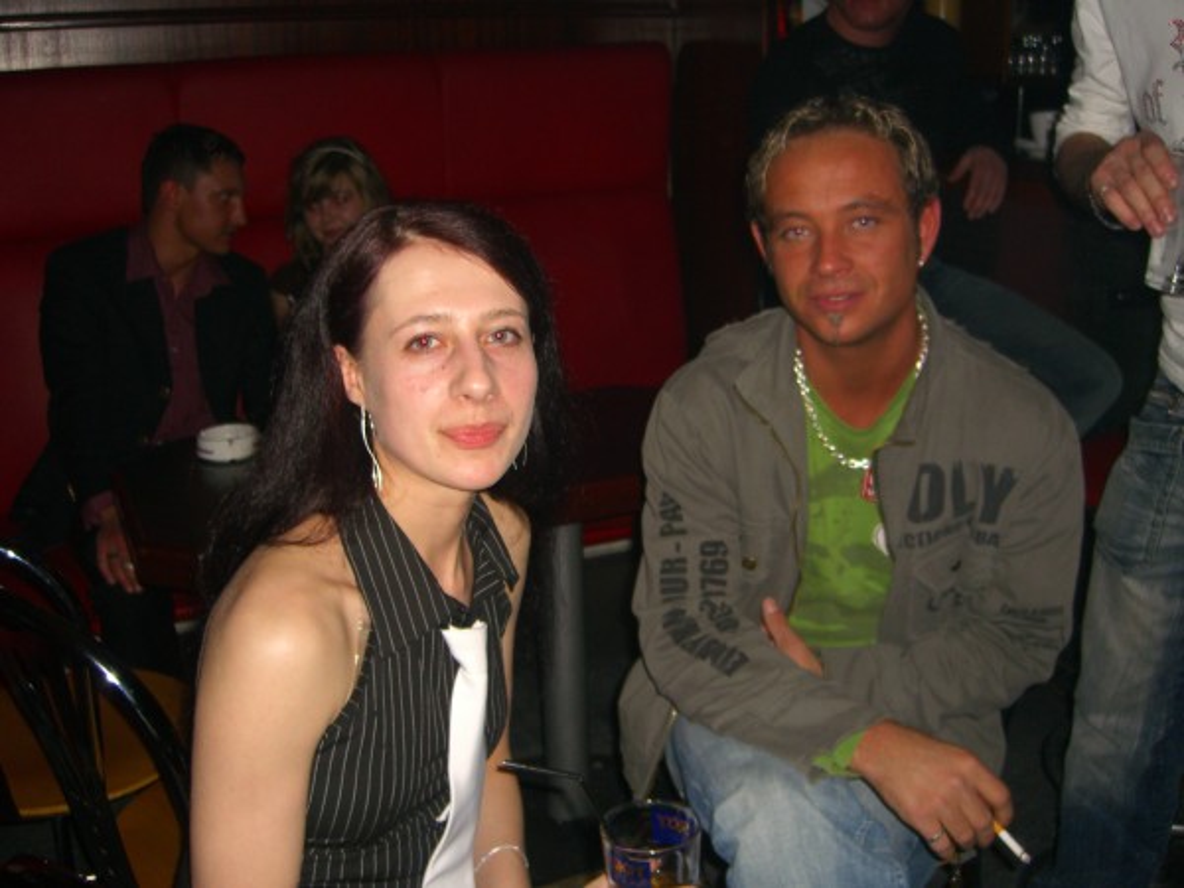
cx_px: 592
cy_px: 444
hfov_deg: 49.0
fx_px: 1300
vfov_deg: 37.7
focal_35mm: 38
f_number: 2.8
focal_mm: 7.9
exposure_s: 1/60
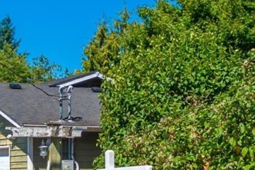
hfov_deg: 19.9
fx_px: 659
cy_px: 178
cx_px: -86
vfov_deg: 14.4
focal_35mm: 93
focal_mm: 24
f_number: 7.1
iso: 80
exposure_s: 1/160
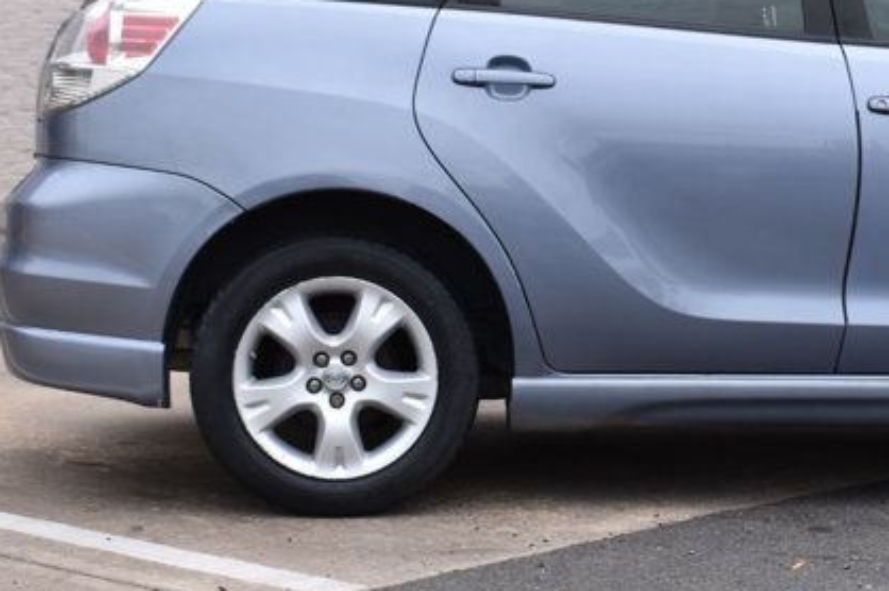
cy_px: 202
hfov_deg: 19.6
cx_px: 708
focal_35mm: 103
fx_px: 2541
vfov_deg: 13.3
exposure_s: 1/200
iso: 200
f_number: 6.3
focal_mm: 28
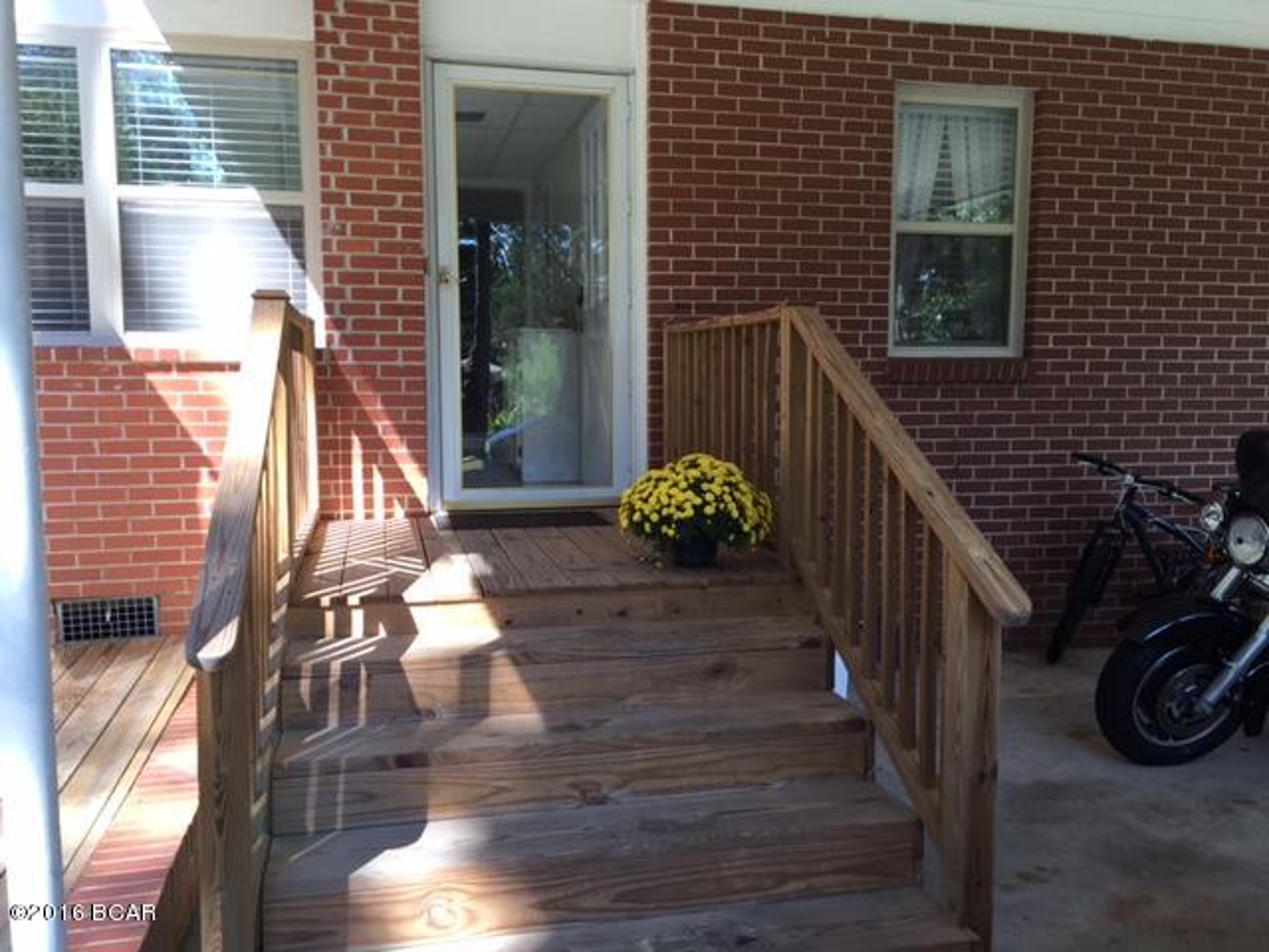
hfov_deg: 61.7
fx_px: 1063
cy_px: 476
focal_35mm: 29
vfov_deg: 48.2
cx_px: 634
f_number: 2.2
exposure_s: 1/120
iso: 32
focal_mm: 4.15
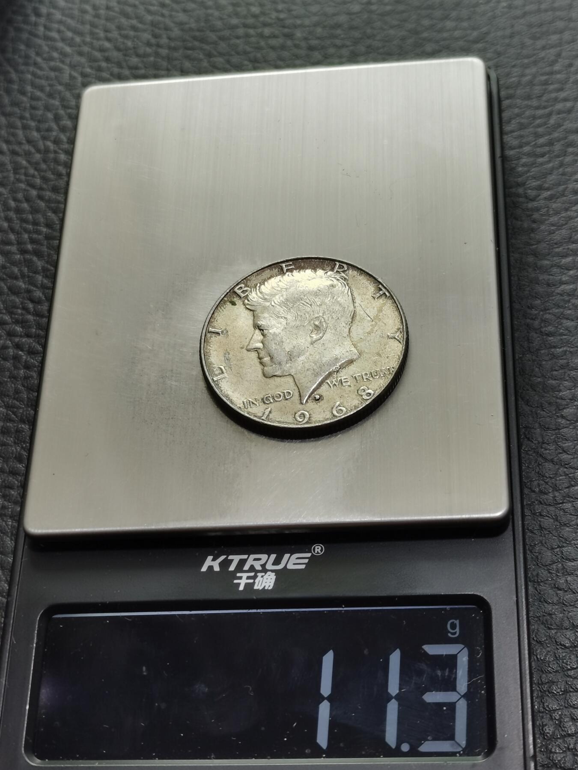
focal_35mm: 64
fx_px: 1425
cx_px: 289
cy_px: 385
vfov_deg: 30.3
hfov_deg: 22.9
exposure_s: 1/121
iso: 50
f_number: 1.8
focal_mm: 5.58
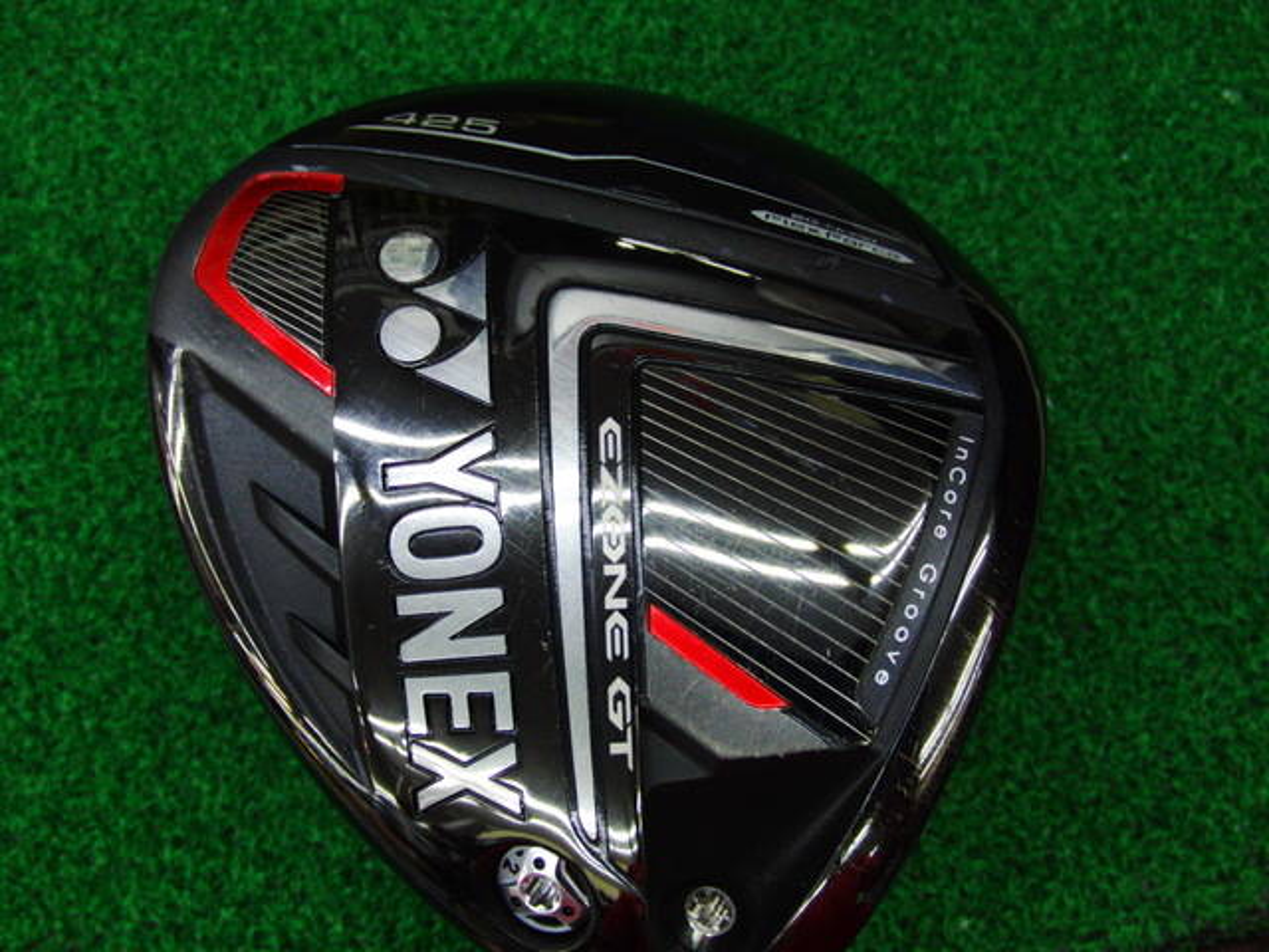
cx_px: 634
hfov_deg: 50.1
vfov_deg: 38.7
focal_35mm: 37
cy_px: 476
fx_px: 1356
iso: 400
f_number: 3.6
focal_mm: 6.42
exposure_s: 1/80
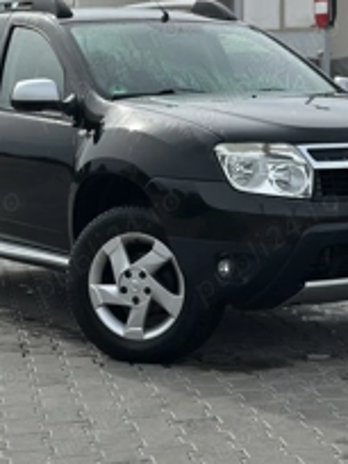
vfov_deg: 20.7
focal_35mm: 94
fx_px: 1260
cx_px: 187
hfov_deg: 15.7
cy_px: 109
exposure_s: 1/6211
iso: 100
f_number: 1.78
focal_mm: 6.86
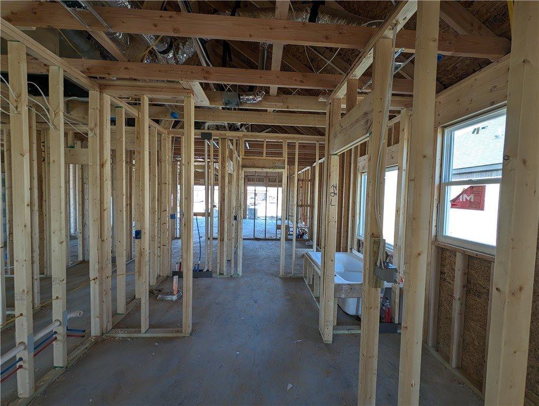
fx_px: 187
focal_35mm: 12
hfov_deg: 110.5
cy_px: 203
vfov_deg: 94.6
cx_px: 270
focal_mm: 2.23
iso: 64
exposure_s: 1/108
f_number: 1.95
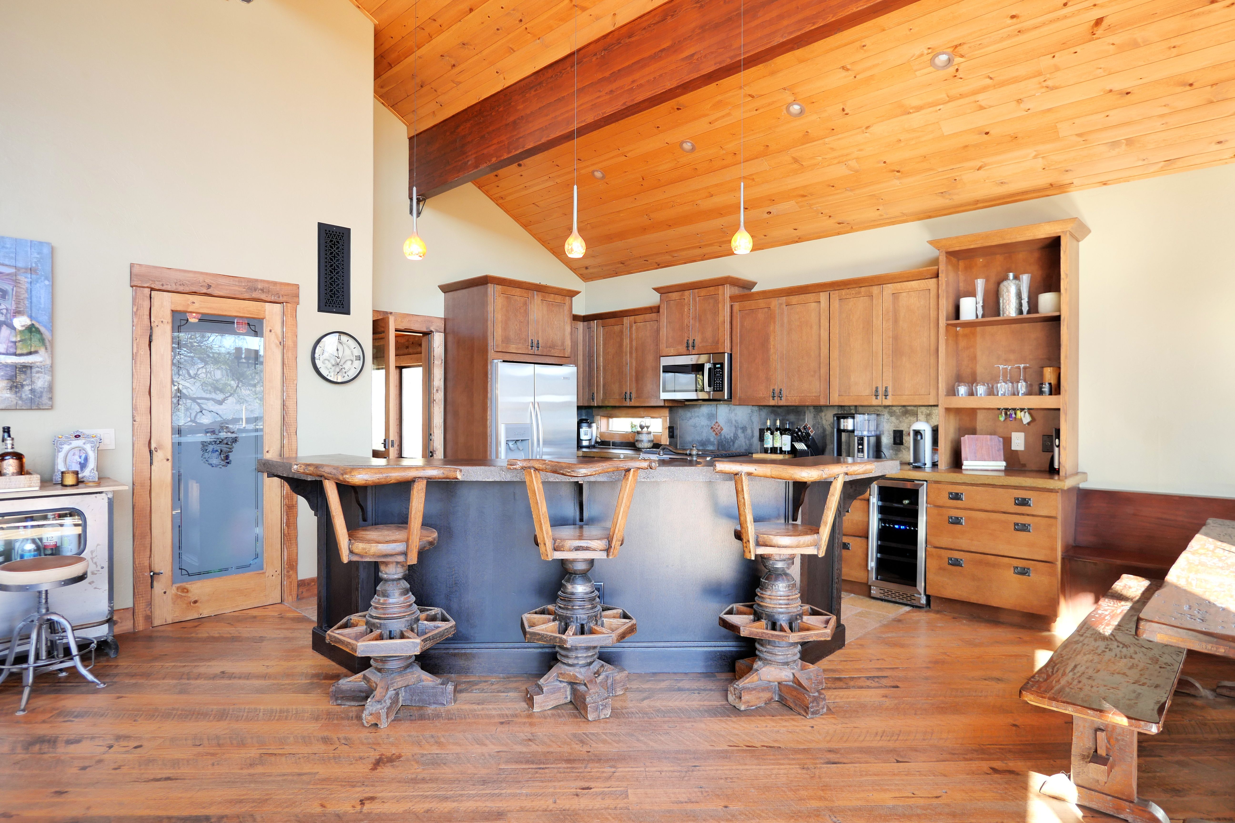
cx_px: 618
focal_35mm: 18
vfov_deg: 67.4
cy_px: 412
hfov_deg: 90.0
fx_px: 617
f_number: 1.7
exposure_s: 1/40
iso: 800
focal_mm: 9
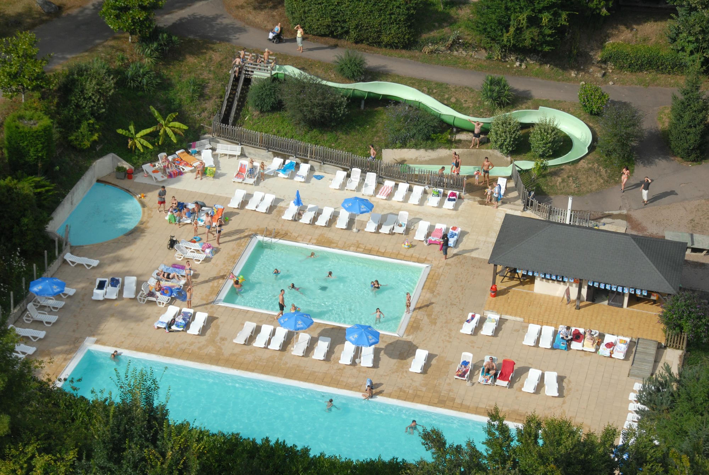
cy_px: 238
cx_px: 354
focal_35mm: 98
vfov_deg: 14.1
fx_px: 1923
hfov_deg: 20.9
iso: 320
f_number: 11
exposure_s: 1/500
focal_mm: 65
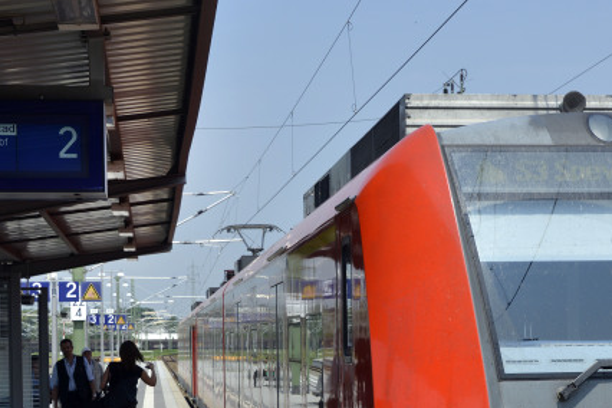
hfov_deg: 22.4
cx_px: 362
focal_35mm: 91
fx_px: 1547
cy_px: 338
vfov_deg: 14.9
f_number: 10
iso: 200
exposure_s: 1/400
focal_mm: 40
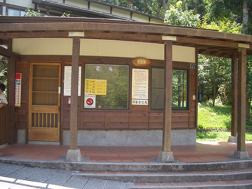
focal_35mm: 35
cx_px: 126
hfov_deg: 52.6
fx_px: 255
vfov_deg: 40.7
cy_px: 94
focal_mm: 5.8
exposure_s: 1/160
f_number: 2.6
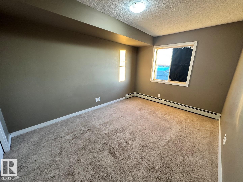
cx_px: 122
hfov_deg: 102.1
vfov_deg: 85.7
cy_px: 91
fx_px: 98
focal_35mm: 14
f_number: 2.2
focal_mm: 2.22
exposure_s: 1/60
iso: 200
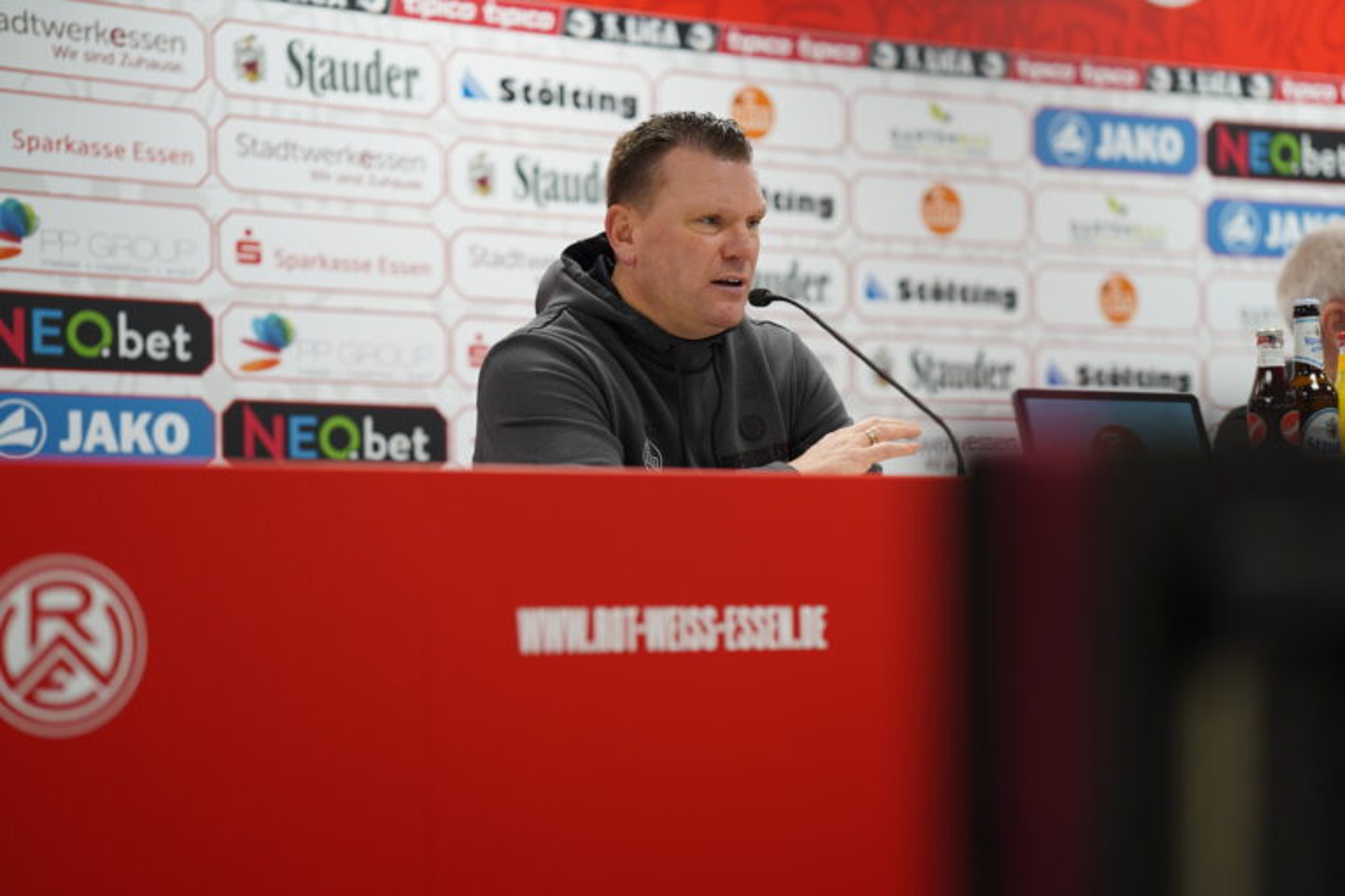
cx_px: 672
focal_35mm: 85
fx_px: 3175
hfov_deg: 23.9
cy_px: 448
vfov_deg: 16.1
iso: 200
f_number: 1.8
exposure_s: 1/200
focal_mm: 85
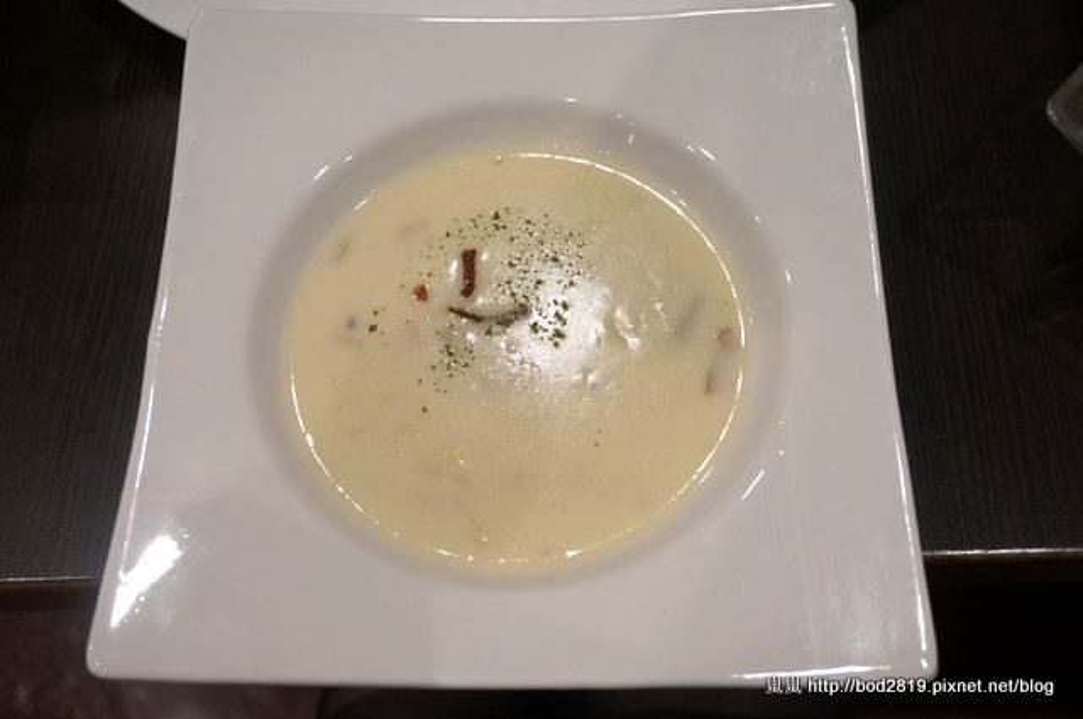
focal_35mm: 38
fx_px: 1127
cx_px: 542
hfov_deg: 51.3
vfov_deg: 35.4
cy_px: 360
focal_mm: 25
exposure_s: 1/60
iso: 1000
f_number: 4.5
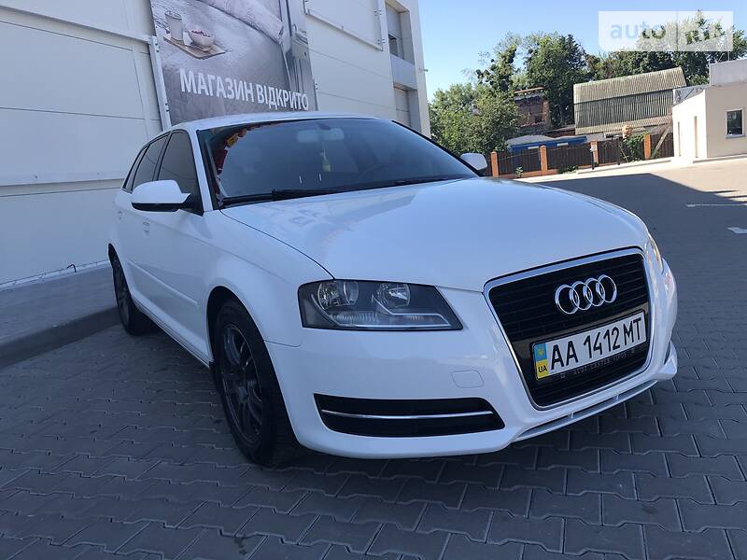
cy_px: 280
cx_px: 374
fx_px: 604
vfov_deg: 49.7
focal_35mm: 28
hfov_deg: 63.4
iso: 20
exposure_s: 1/762
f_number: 1.8
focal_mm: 4
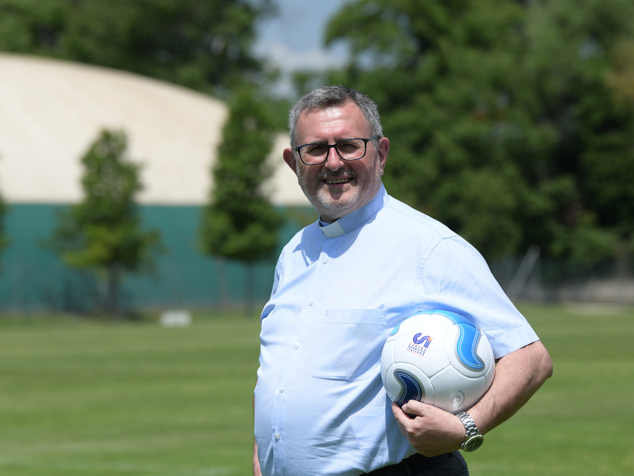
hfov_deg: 12.1
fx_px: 2985
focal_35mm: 163
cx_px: 353
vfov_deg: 9.1
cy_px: 237
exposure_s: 1/6400
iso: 800
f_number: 5.6
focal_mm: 150
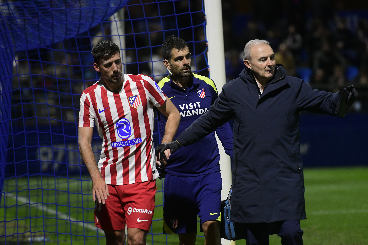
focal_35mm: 300
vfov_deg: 4.6
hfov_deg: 6.9
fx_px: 3066
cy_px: 122
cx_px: 184
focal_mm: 200
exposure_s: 1/400
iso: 3200
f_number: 2.8
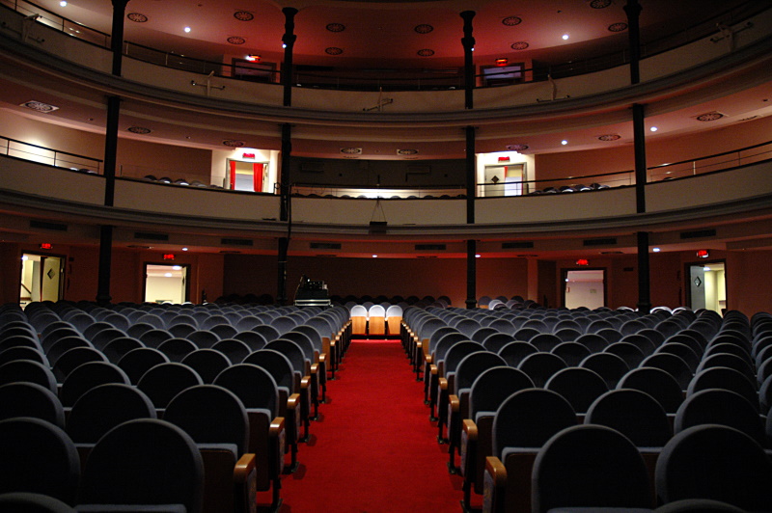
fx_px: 579
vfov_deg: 47.9
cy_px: 256
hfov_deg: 67.4
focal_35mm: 27
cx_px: 386
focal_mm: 18
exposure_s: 1/8
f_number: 3.5
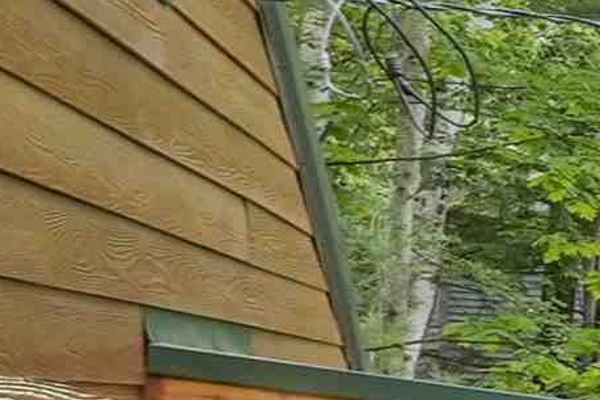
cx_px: 1889
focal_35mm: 94
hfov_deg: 10.9
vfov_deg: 14.0
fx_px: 1566
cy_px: 525
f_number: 10
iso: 2000
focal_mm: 14
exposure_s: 1/500
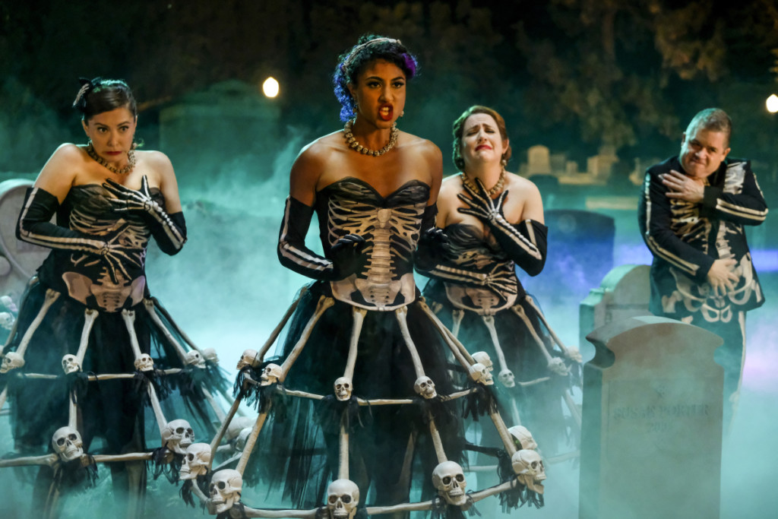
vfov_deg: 18.2
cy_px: 260
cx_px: 389
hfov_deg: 27.0
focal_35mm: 75
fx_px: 1621
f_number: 2.8
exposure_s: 1/125
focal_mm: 50
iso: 5000
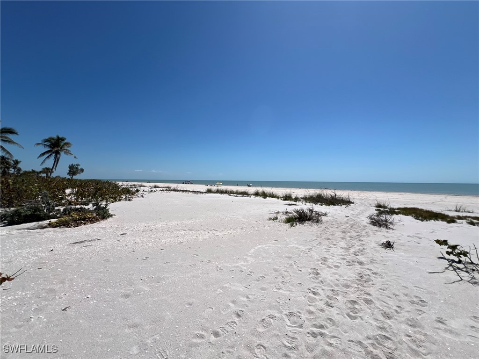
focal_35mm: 13
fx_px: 180
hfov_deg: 106.2
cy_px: 180
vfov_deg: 89.9
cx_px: 240
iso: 32
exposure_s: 1/5236
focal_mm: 1.57
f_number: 1.8
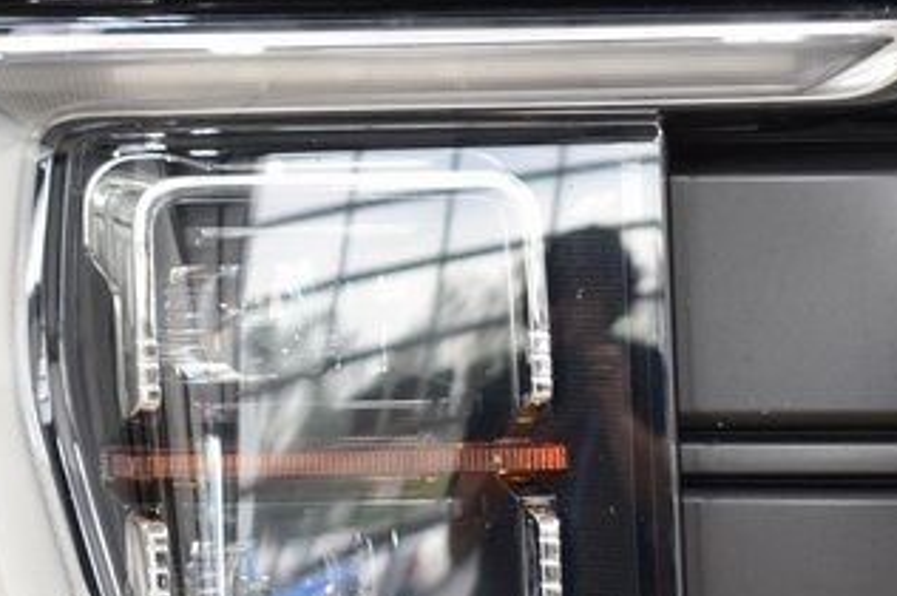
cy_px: 450
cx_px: 372
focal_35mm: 213
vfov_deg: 6.4
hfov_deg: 9.7
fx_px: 5302
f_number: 2.8
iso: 1600
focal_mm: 70
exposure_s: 1/125
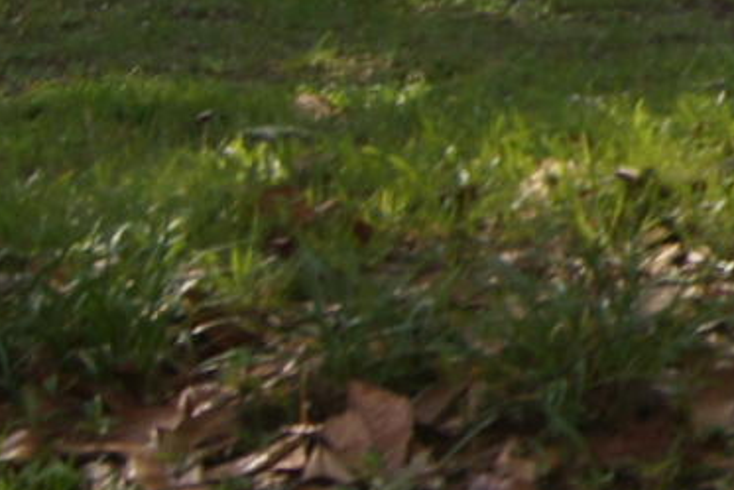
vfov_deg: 4.3
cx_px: 2448
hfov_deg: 6.0
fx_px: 6384
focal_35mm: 313
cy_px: -483
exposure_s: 1/100
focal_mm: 26
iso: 100
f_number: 7.1
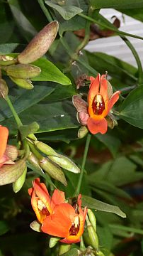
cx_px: 96
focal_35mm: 190
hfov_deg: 6.4
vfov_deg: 11.3
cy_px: 164
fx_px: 1283
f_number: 4.9
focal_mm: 16.1
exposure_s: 1/60
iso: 800
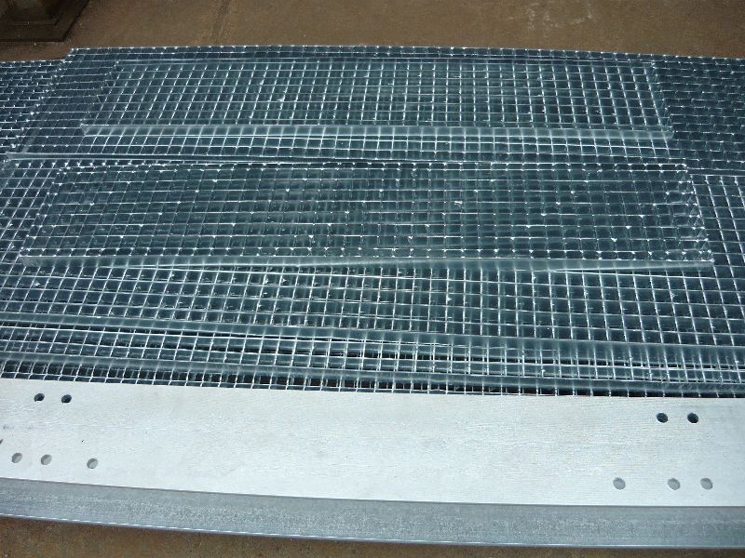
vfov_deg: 42.9
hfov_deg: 55.4
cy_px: 279
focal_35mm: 33
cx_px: 372
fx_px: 710
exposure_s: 1/160
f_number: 2.8
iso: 100
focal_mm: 5.5
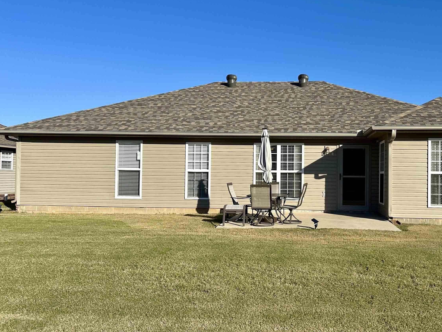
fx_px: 421
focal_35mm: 33
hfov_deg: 54.5
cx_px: 283
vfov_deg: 43.0
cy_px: 165
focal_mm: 6.86
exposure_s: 1/5848
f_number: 1.78
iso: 80
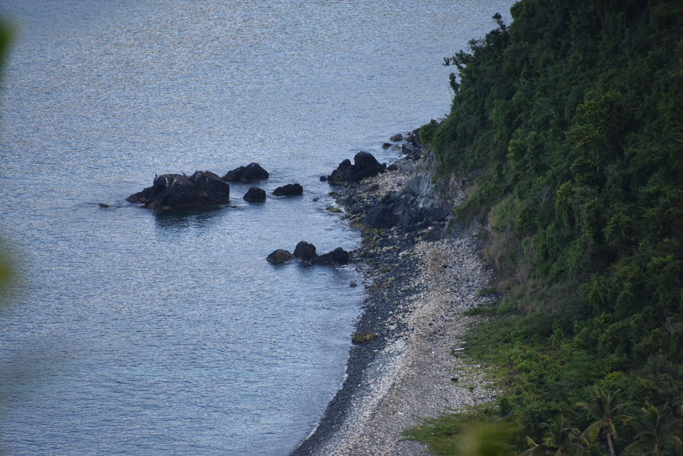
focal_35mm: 300
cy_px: 228
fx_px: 5693
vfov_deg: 4.6
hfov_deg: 6.9
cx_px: 342
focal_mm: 300
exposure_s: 1/640
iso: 450
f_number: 5.6
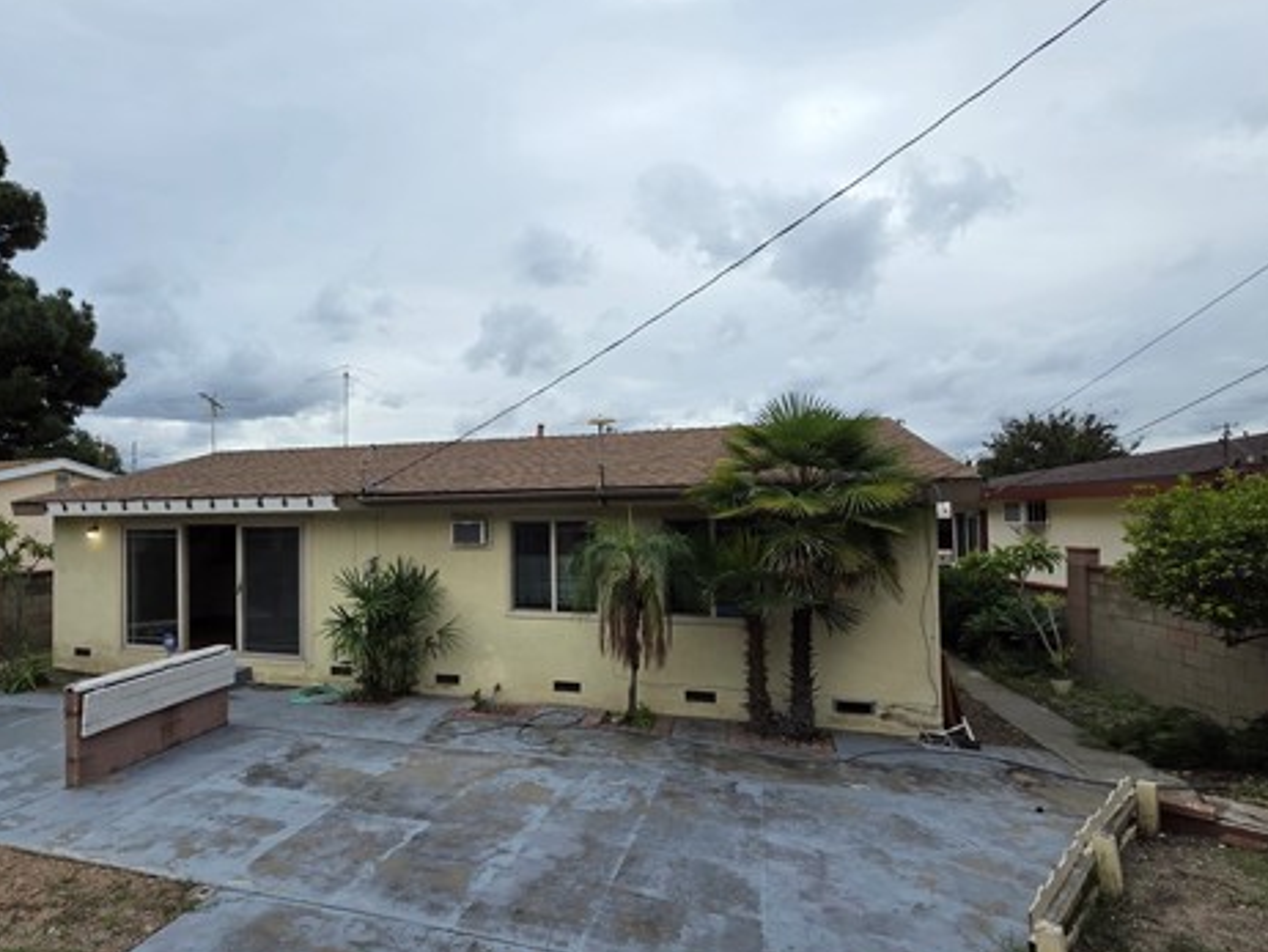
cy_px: 508
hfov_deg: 86.4
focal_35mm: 18
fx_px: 660
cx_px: 497
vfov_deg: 71.6
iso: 40
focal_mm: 2.2
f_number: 1.9
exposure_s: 1/1117
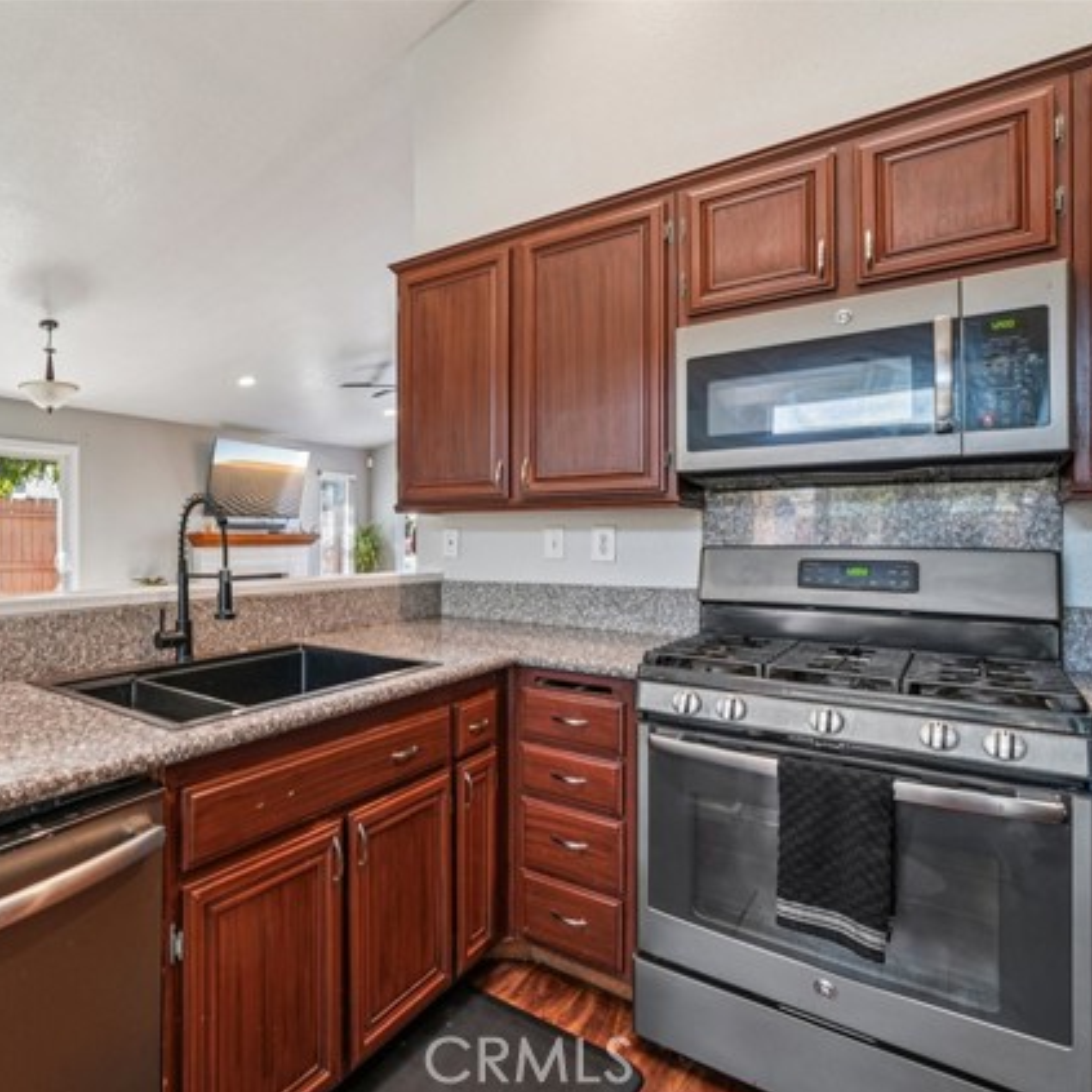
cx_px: 302
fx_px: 642
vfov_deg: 80.7
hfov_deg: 76.1
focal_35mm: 18
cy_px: 547
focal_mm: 14
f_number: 8
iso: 400
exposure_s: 1/8
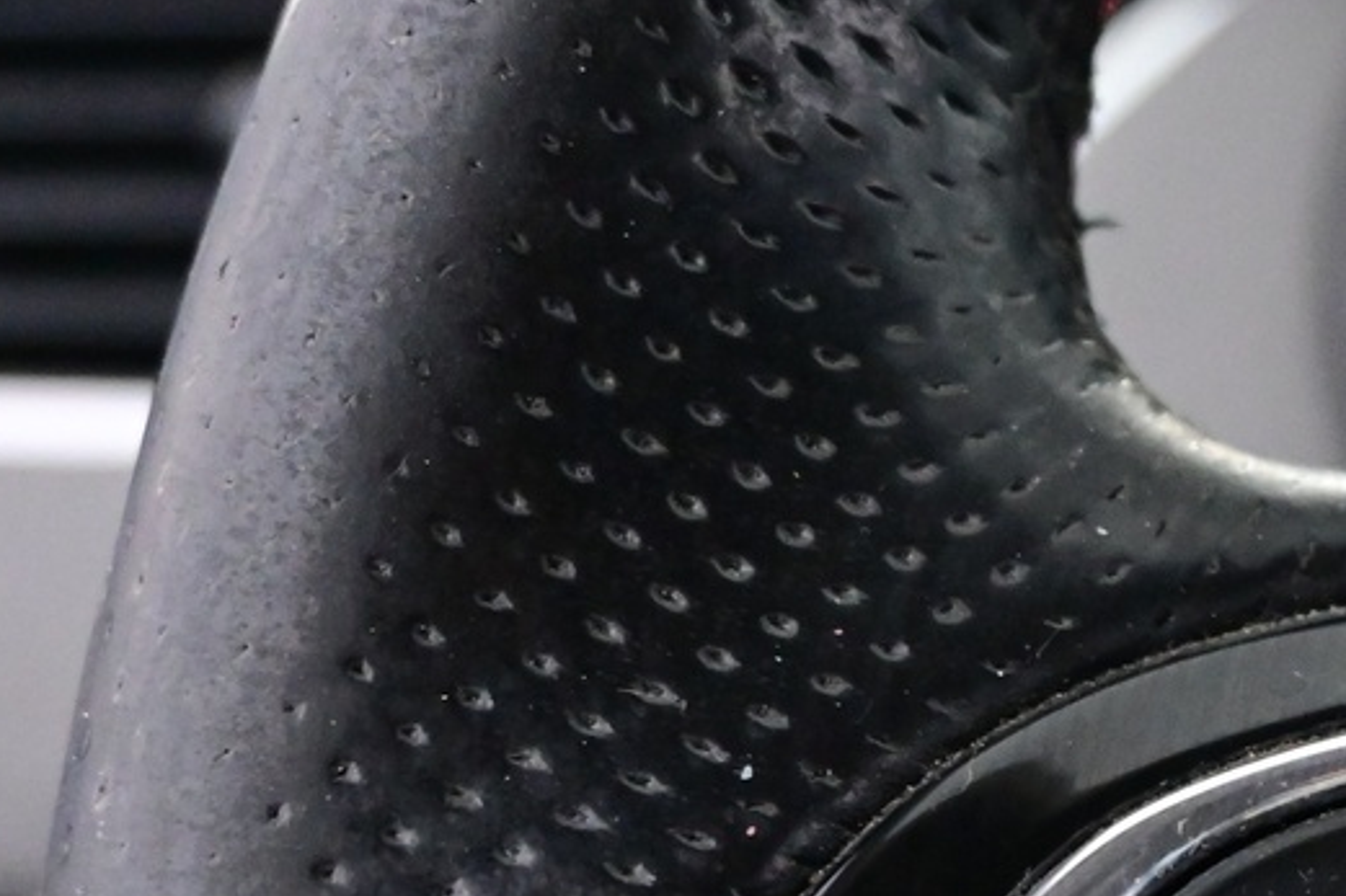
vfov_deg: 12.1
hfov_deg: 17.5
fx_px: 4186
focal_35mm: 112
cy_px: 914
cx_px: 1563
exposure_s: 1/40
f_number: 4.2
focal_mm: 24
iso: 3600
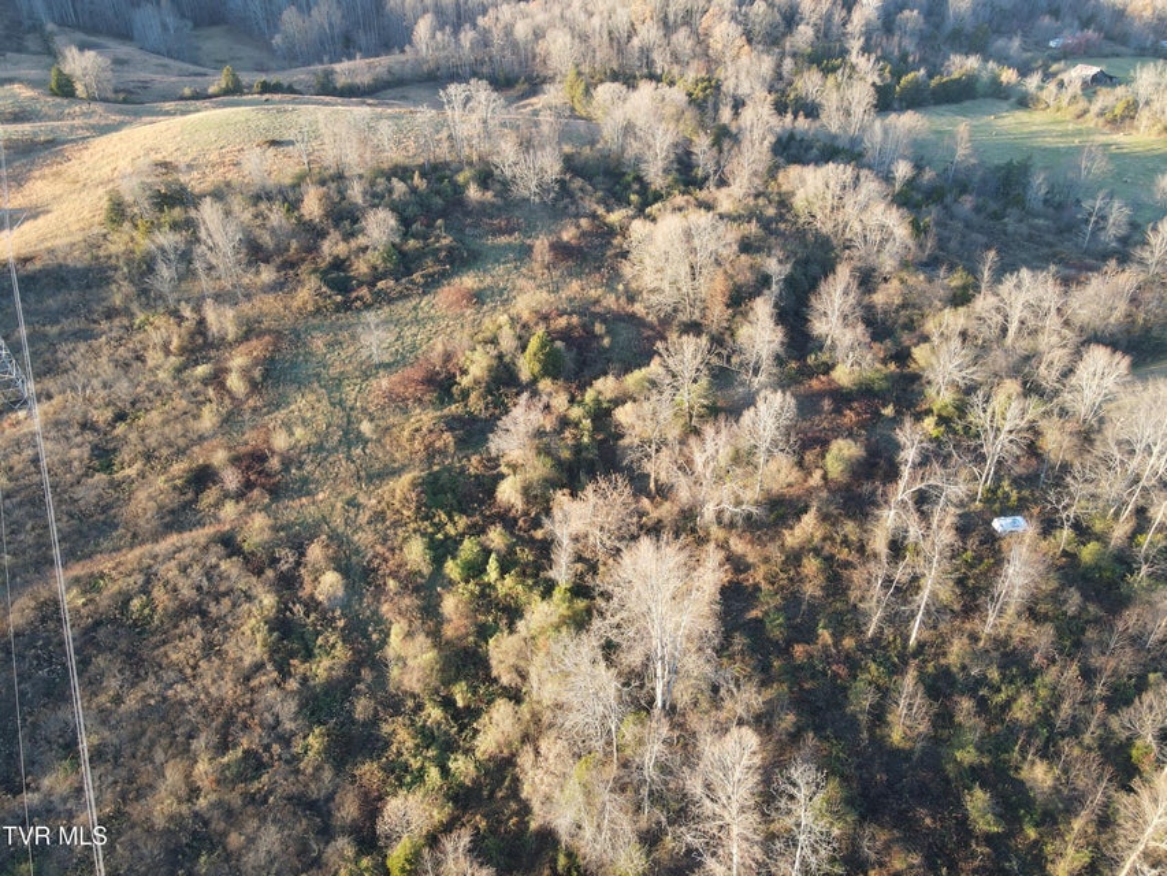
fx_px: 809
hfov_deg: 71.6
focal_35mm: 24
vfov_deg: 56.8
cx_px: 584
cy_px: 438
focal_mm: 4.5
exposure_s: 1/30
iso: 100
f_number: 2.8
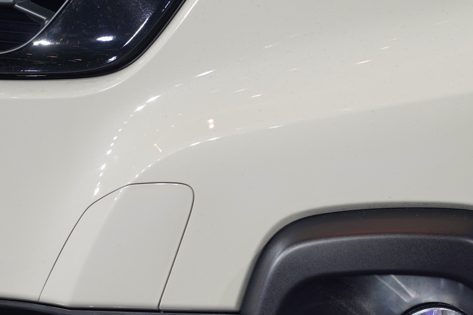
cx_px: 429
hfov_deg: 5.8
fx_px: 4665
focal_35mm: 355
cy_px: 347
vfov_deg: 3.9
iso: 800
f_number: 4
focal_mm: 157
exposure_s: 1/200
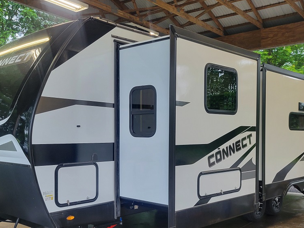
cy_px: 139
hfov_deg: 44.4
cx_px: 112
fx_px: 369
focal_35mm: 42
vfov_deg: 34.2
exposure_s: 1/120
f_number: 1.8
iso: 125
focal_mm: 5.4
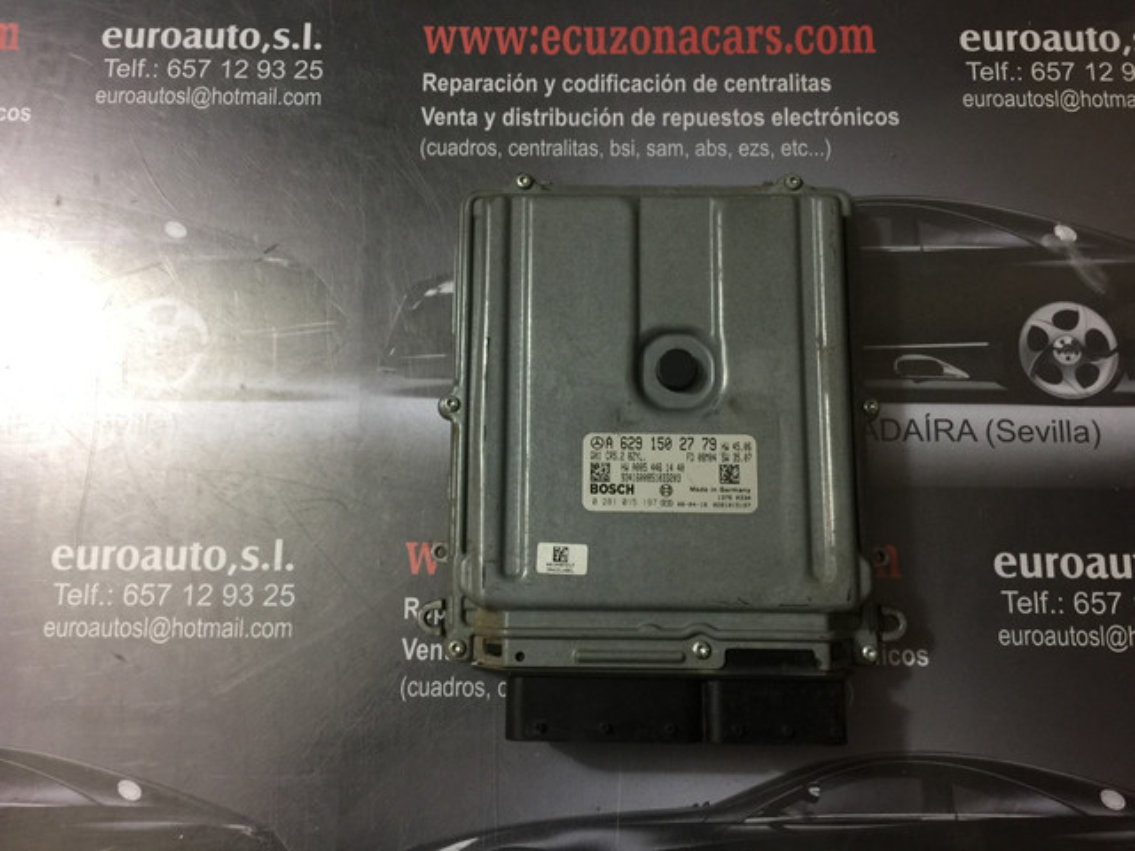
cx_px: 568
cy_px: 426
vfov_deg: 48.2
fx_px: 951
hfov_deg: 61.7
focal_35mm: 29
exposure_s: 1/17
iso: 100
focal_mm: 4.15
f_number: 2.2
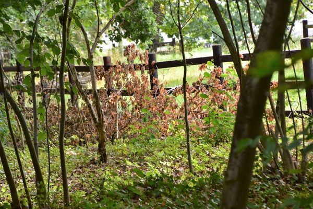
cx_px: 156
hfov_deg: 9.5
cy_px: 104
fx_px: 1891
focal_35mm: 218
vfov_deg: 6.3
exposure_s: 1/50
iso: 400
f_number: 10
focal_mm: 145
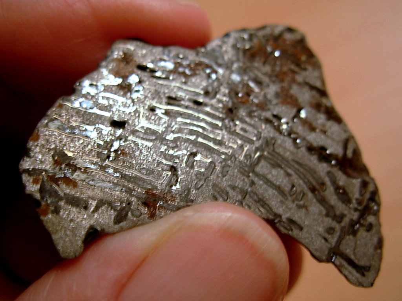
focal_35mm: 38
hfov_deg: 49.0
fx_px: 441
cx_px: 201
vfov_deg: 37.7
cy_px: 150
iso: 50
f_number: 2.9
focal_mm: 6.3
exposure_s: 1/8.7
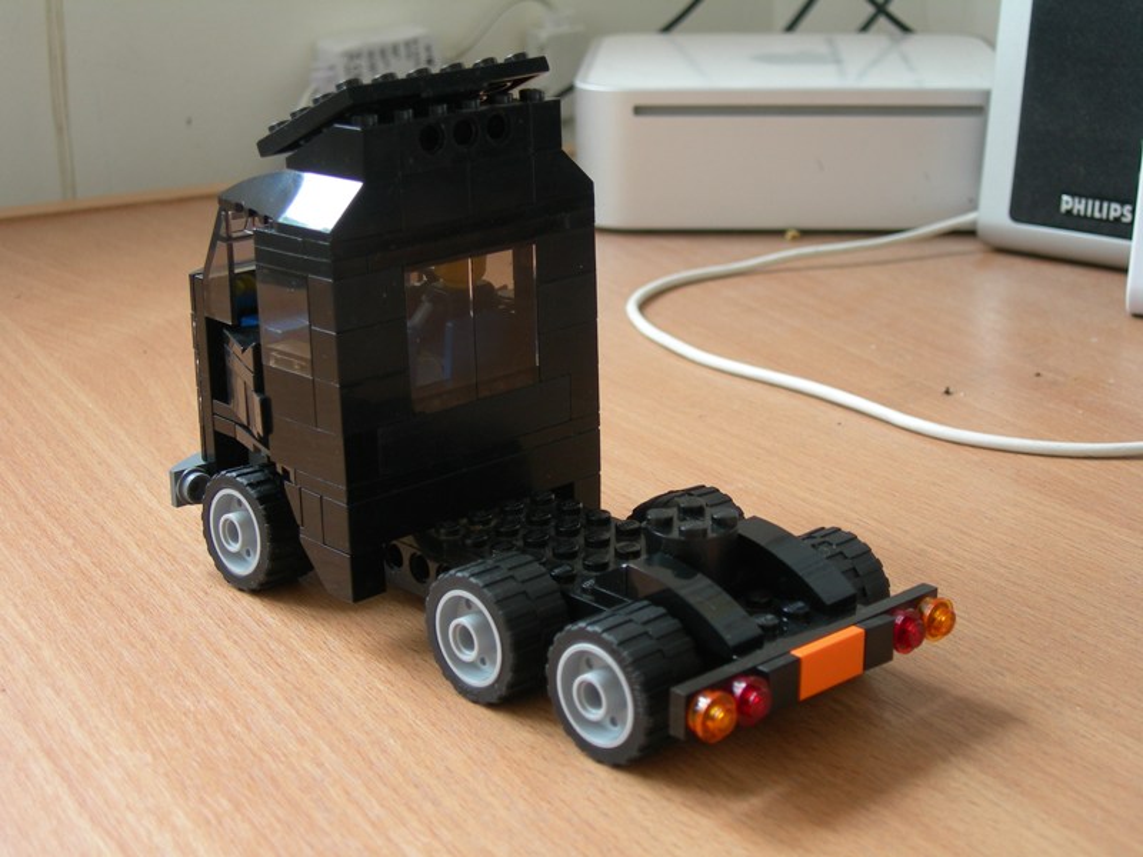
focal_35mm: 61
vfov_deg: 24.0
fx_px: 2014
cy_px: 428
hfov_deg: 31.7
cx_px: 572
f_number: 3.5
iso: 50
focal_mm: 12.7
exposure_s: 1/6.3
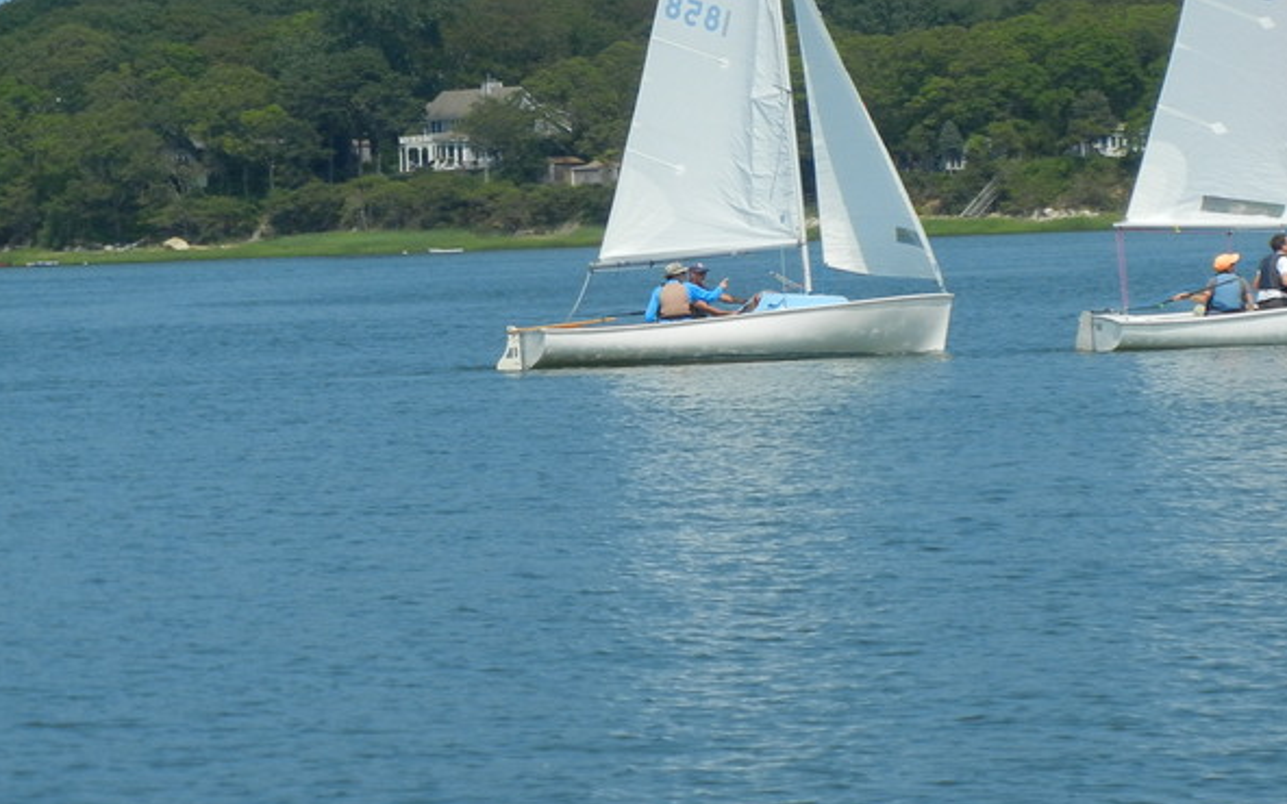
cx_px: 920
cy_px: 85
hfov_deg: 8.6
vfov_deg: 5.4
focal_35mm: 244
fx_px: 8558
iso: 160
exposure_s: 1/334
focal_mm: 24
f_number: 9.2
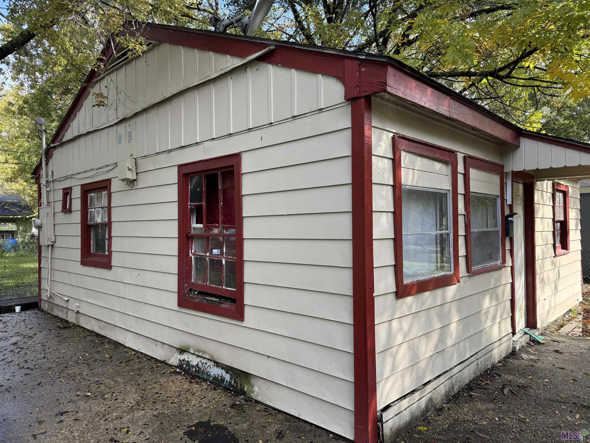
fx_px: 409
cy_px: 222
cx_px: 295
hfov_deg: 71.6
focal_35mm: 24
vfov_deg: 56.8
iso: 80
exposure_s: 1/1010
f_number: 1.78
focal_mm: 6.76
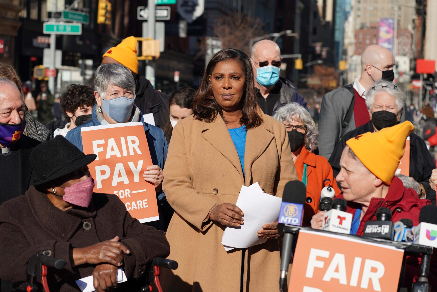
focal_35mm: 100
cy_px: 146
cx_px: 218
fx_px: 1214
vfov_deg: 13.7
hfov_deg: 20.4
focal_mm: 100
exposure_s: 1/500
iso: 100
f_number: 7.1
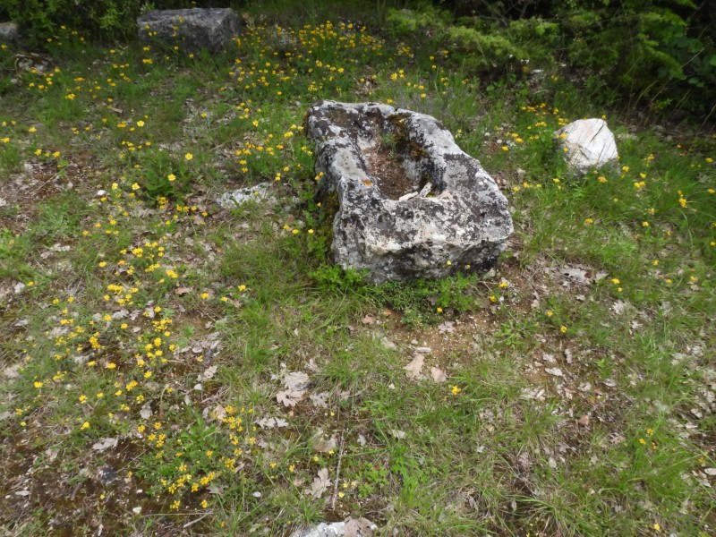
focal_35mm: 24
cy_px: 268
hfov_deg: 71.6
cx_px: 358
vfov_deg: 56.8
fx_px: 496
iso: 400
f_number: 8
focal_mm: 4.3
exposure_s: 1/500
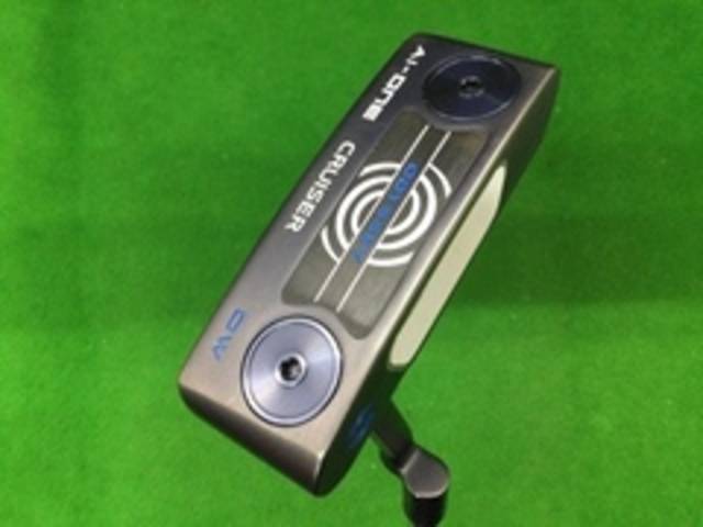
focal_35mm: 31
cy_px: 264
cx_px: 352
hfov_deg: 58.4
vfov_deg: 45.4
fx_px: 630
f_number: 2.4
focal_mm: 3.3
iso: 100
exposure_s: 1/30
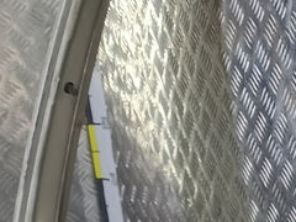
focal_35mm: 115
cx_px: 614
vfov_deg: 12.5
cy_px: 278
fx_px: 983
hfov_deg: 14.1
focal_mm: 4.11
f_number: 1.6
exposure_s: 1/50
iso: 127
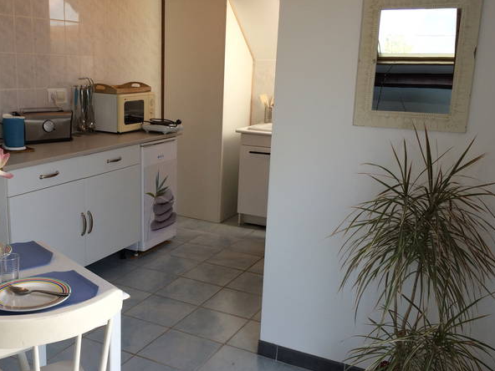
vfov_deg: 36.0
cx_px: 193
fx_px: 572
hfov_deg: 46.5
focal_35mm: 40
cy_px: 192
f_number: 2.2
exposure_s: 1/60
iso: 40
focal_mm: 4.12
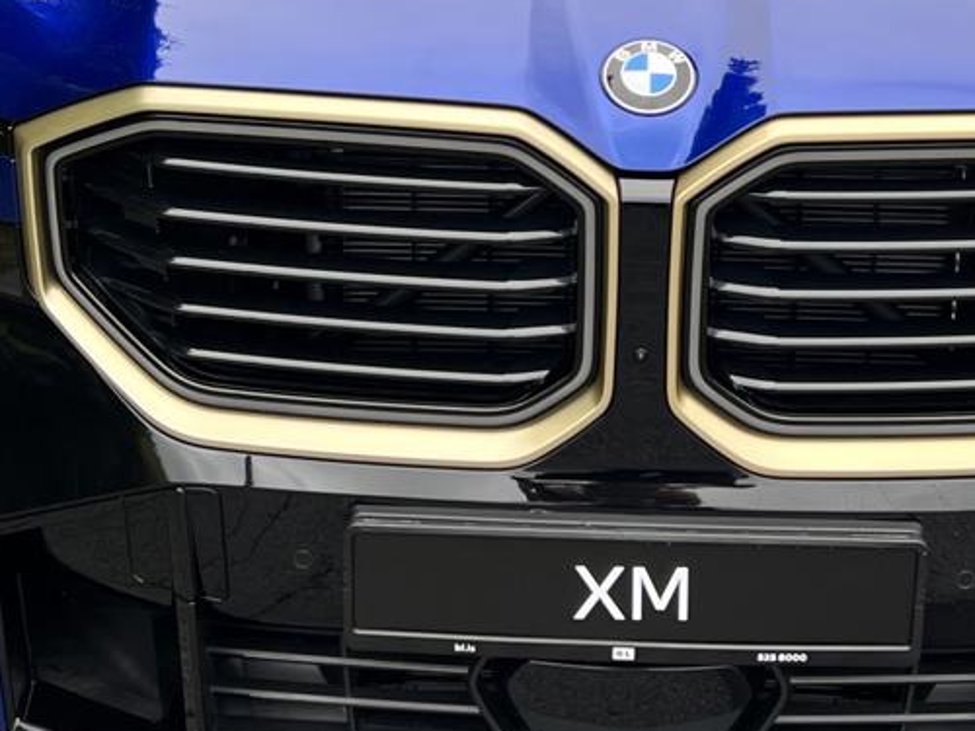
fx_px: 2000
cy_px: 74
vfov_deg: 20.3
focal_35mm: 71
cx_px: 582
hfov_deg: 27.3
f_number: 1.5
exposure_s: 1/639
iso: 50
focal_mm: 5.7
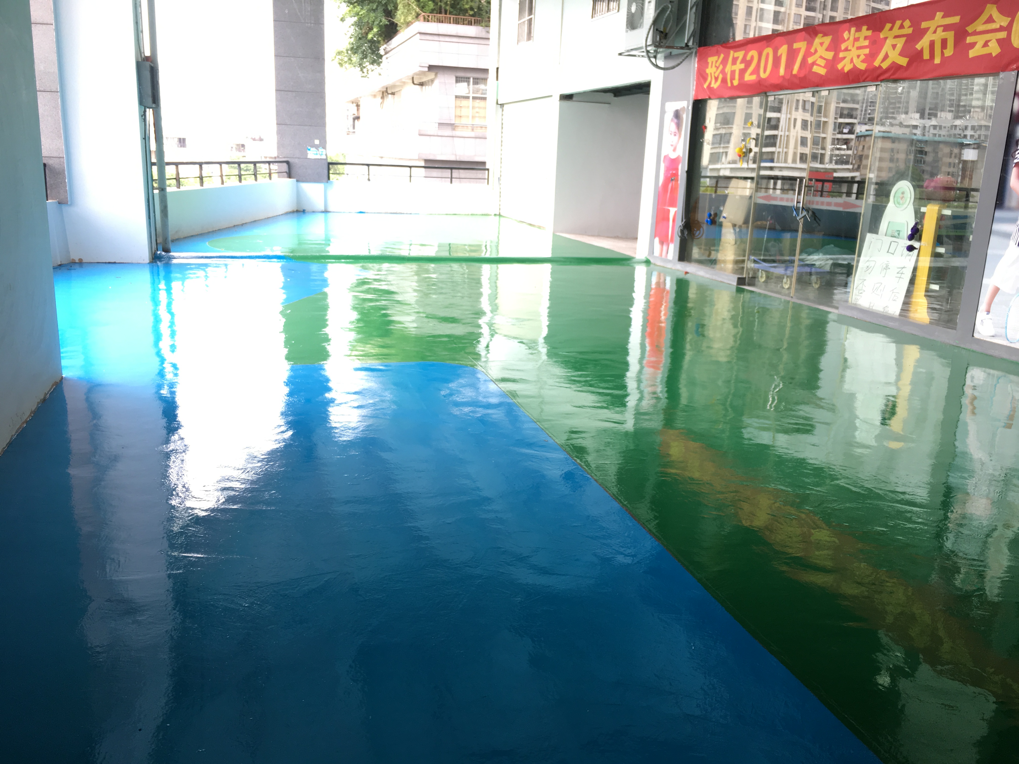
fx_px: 854
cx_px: 510
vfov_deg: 48.2
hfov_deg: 61.7
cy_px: 382
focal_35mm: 29
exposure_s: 1/50
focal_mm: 4.15
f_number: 2.2
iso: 25
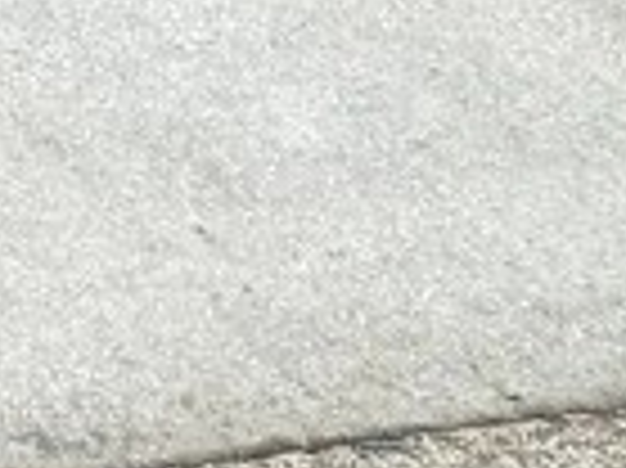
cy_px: -886
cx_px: -694
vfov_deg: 10.6
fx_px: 1861
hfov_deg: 14.9
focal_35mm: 103
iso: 40
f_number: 2.2
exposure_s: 1/1709
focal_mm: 2.22
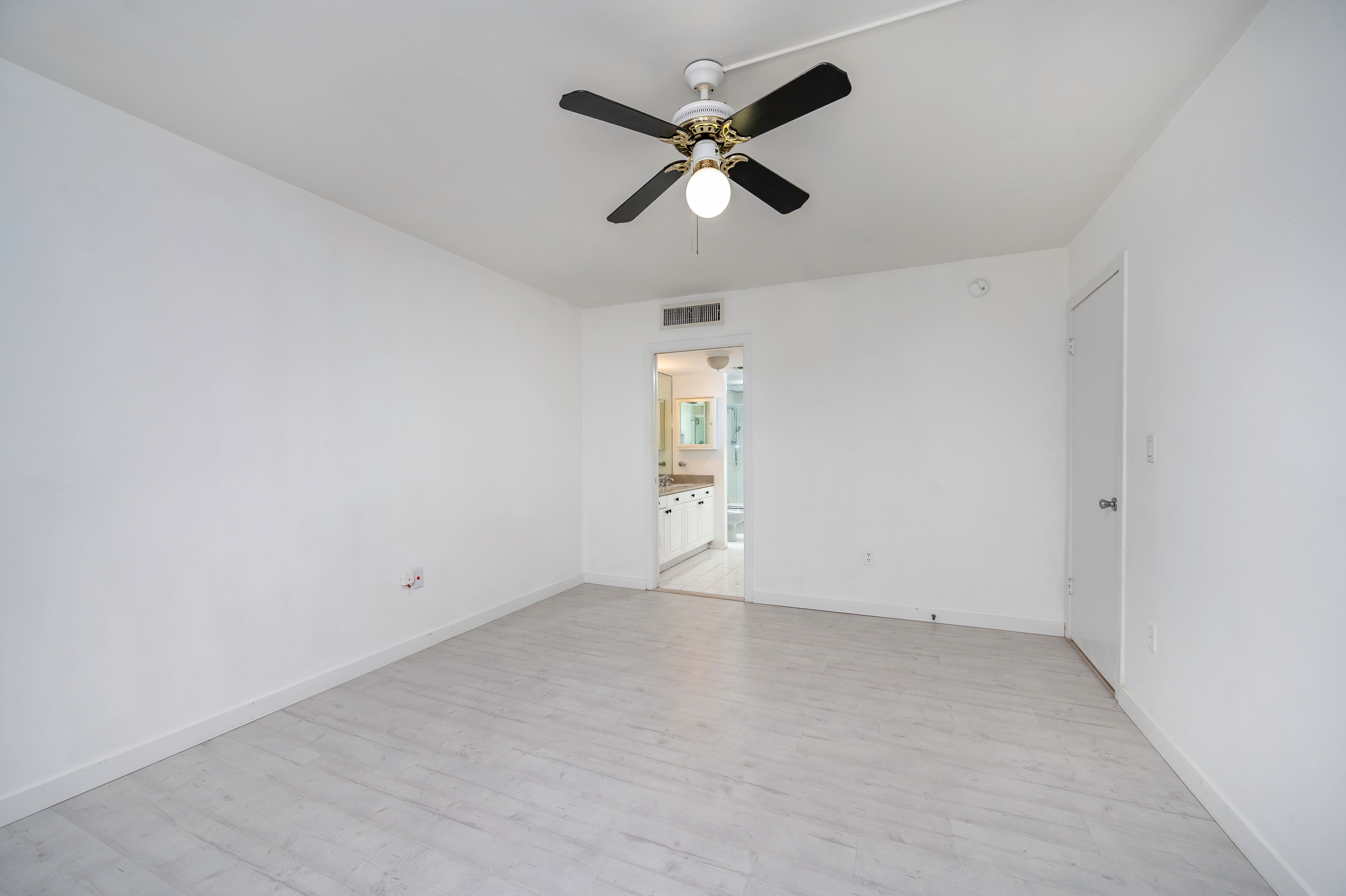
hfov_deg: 104.3
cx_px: 673
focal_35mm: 14
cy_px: 448
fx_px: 523
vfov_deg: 81.1
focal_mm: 14
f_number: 8
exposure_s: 1/100
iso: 2000
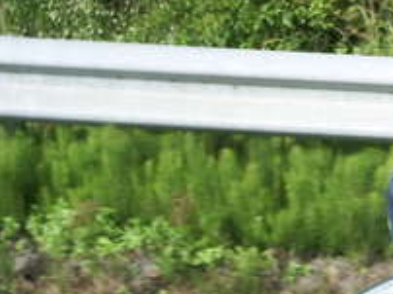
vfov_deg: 14.1
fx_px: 1179
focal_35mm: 104
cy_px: 29
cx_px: 568
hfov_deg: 17.3
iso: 50
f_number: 4.3
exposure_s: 1/320
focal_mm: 5.8
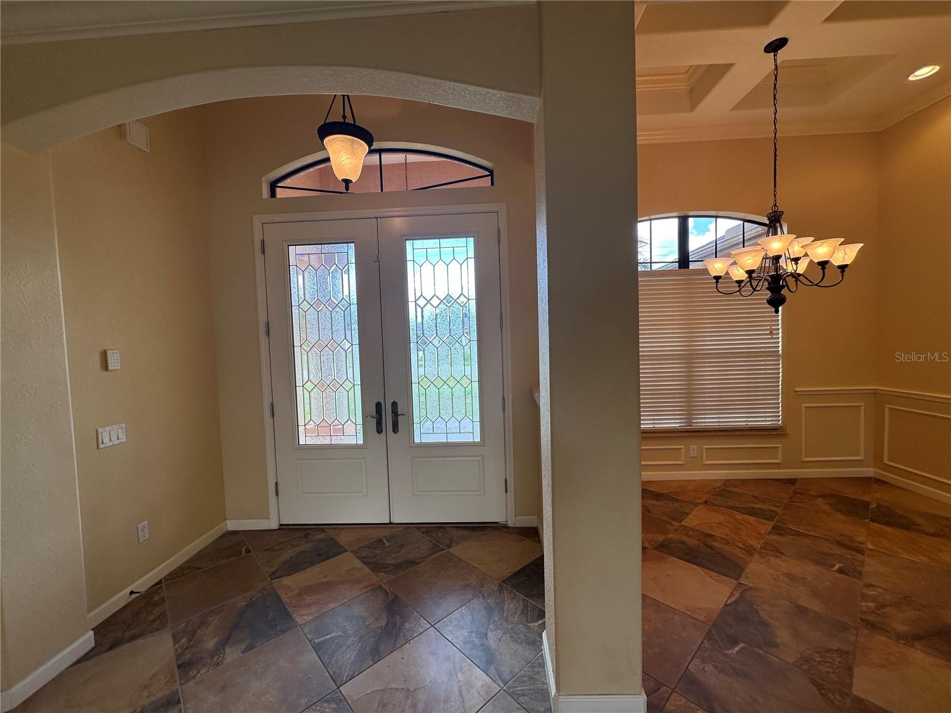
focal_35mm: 14
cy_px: 356
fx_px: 385
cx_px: 476
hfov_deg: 102.1
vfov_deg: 85.7
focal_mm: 2.22
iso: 50
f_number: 2.2
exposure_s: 1/120
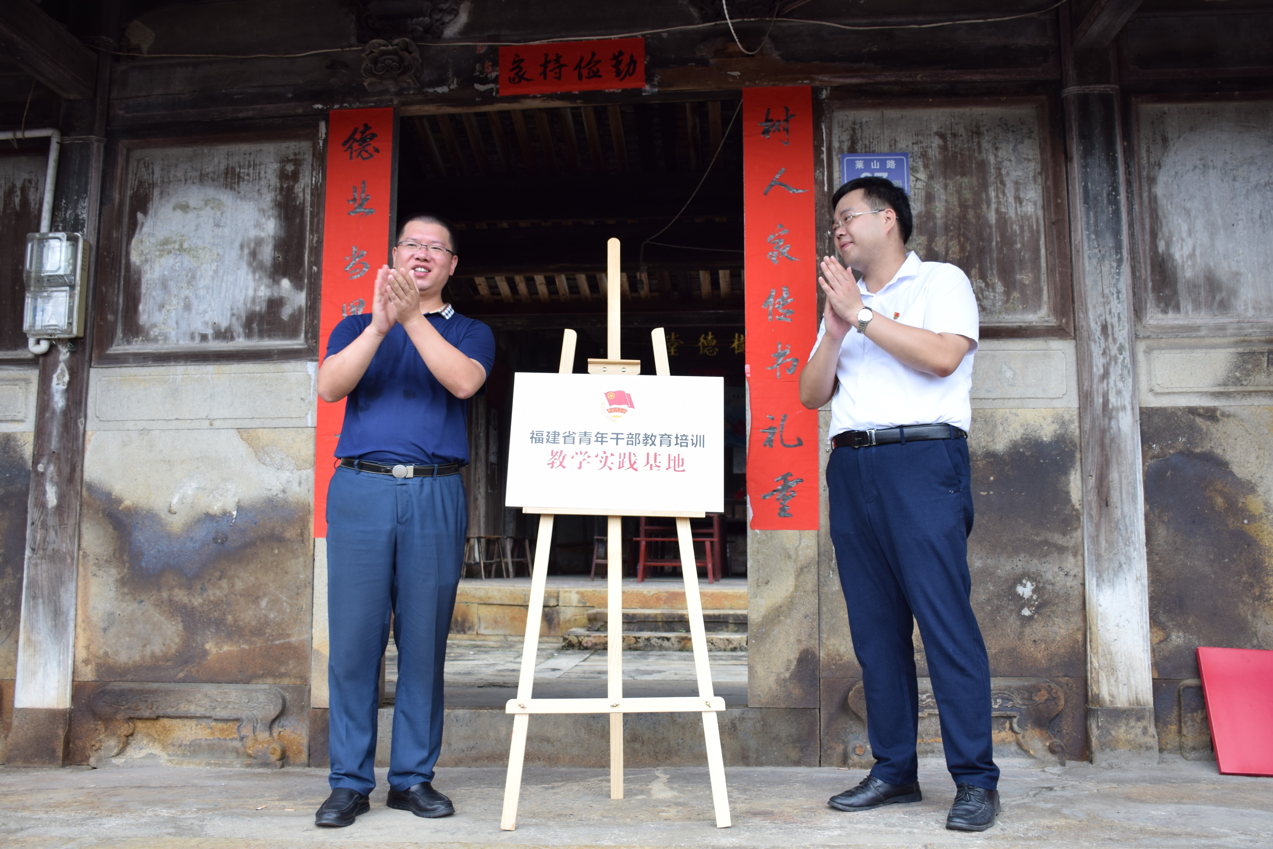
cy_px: 424
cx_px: 636
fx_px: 1061
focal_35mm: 30
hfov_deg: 61.9
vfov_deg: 43.6
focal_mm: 20
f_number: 5.6
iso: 100
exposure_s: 1/125
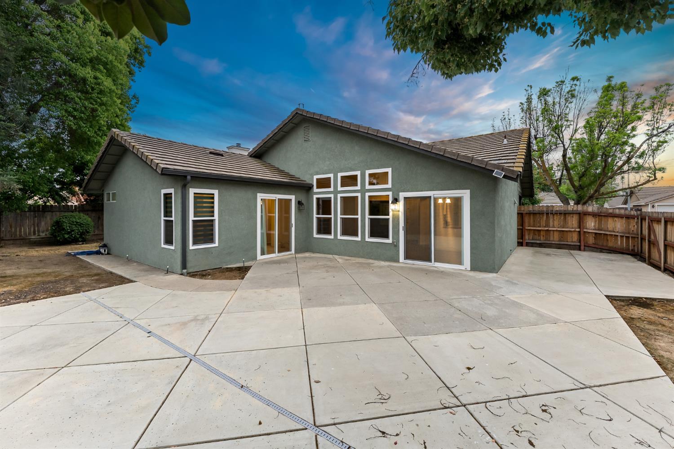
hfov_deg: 104.3
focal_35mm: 14
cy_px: 224
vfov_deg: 81.2
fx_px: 262
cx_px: 337
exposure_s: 1/60
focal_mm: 14
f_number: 4
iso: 250
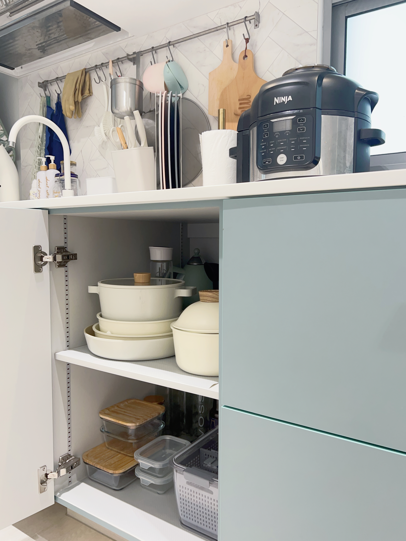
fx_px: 407
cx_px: 203
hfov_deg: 53.1
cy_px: 270
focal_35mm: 26
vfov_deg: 67.3
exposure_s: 1/50
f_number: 1.5
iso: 100
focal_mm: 5.7
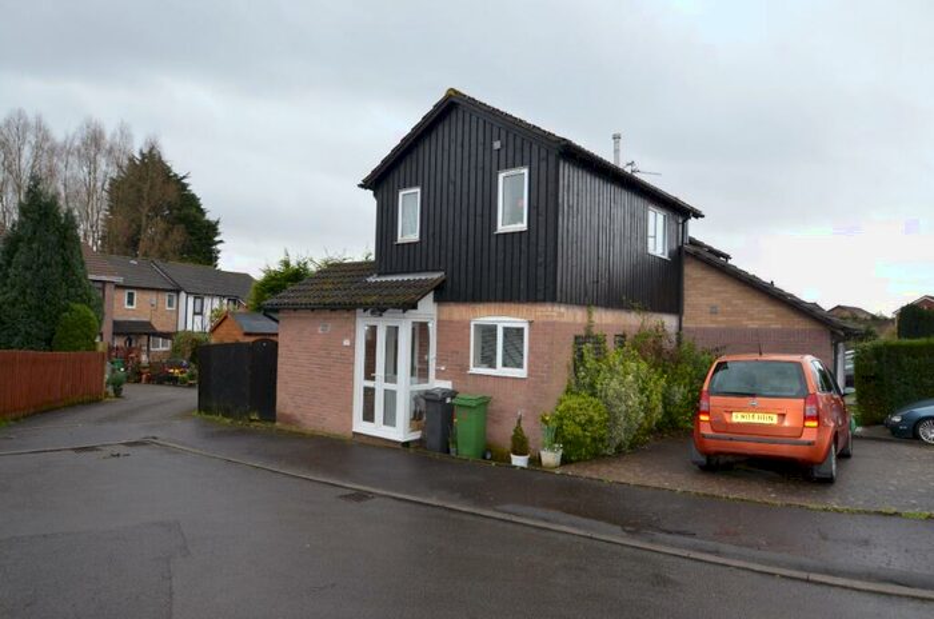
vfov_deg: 59.3
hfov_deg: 81.3
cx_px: 467
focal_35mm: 21
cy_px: 310
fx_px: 544
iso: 200
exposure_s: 1/160
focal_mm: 14
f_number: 4
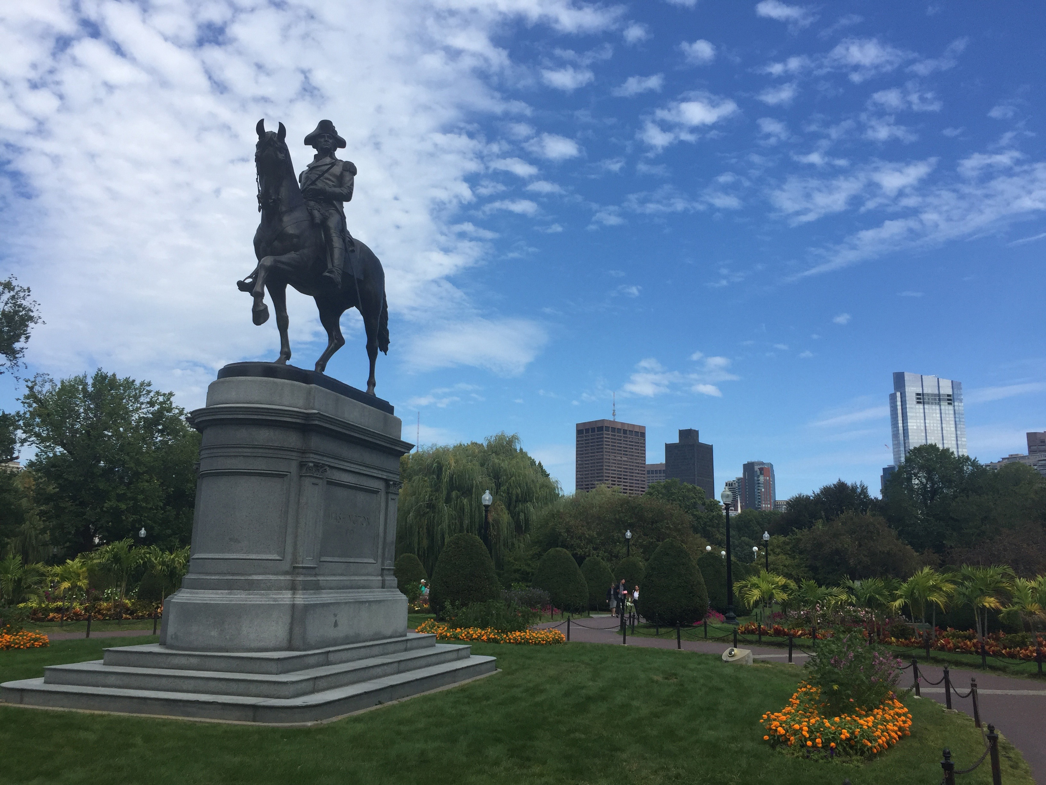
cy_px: 392
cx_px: 523
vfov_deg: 48.2
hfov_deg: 61.7
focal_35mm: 29
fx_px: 876
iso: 32
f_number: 2.2
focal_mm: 4.15
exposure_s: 1/2083
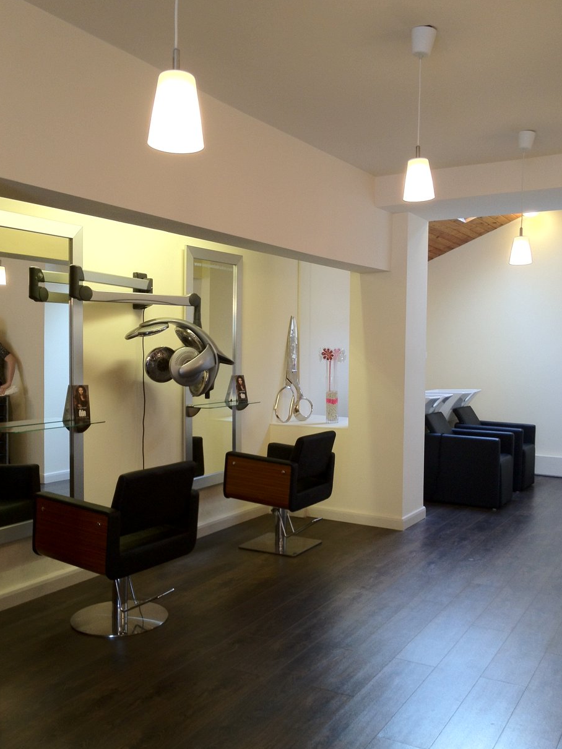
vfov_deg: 50.1
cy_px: 384
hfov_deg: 38.7
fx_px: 801
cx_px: 273
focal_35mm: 37
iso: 100
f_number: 2.4
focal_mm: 4.28
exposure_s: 1/20
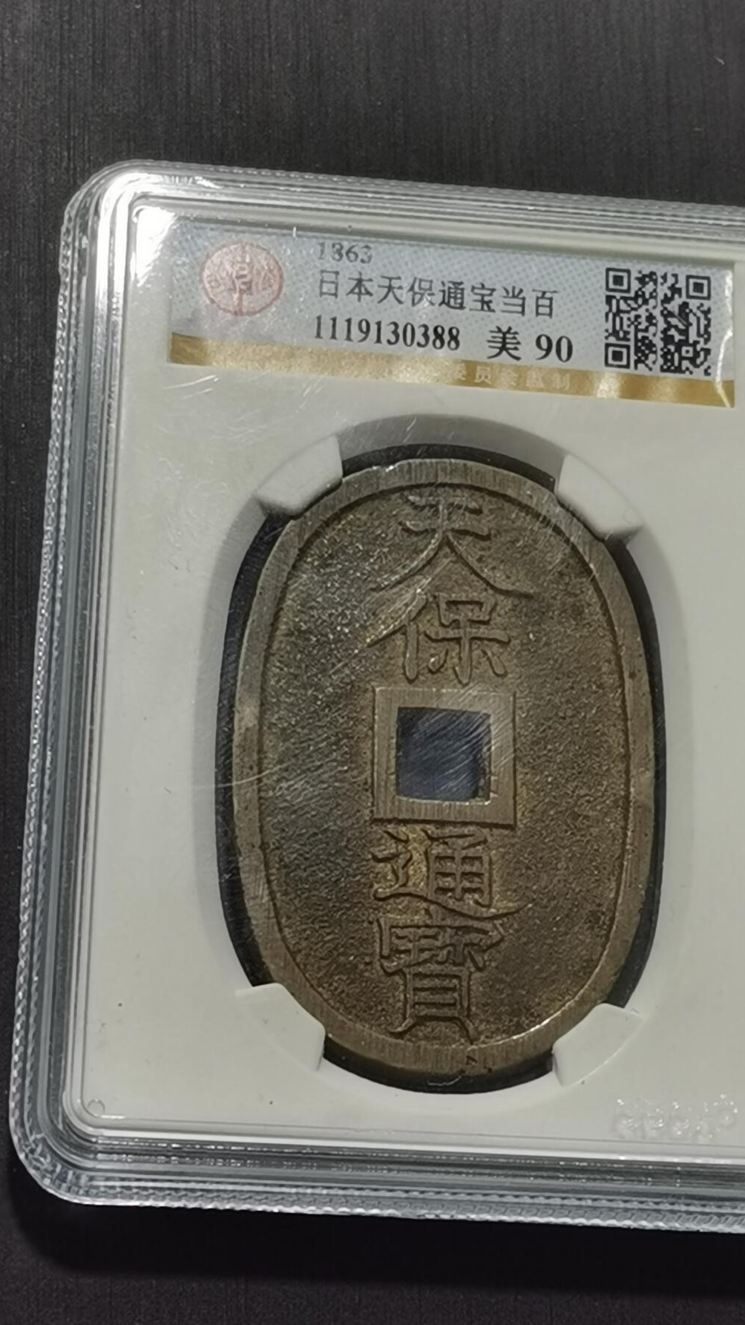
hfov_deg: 13.6
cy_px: 659
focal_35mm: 89
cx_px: 414
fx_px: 3126
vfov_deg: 23.9
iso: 64
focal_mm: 5.58
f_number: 1.8
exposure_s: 1/120
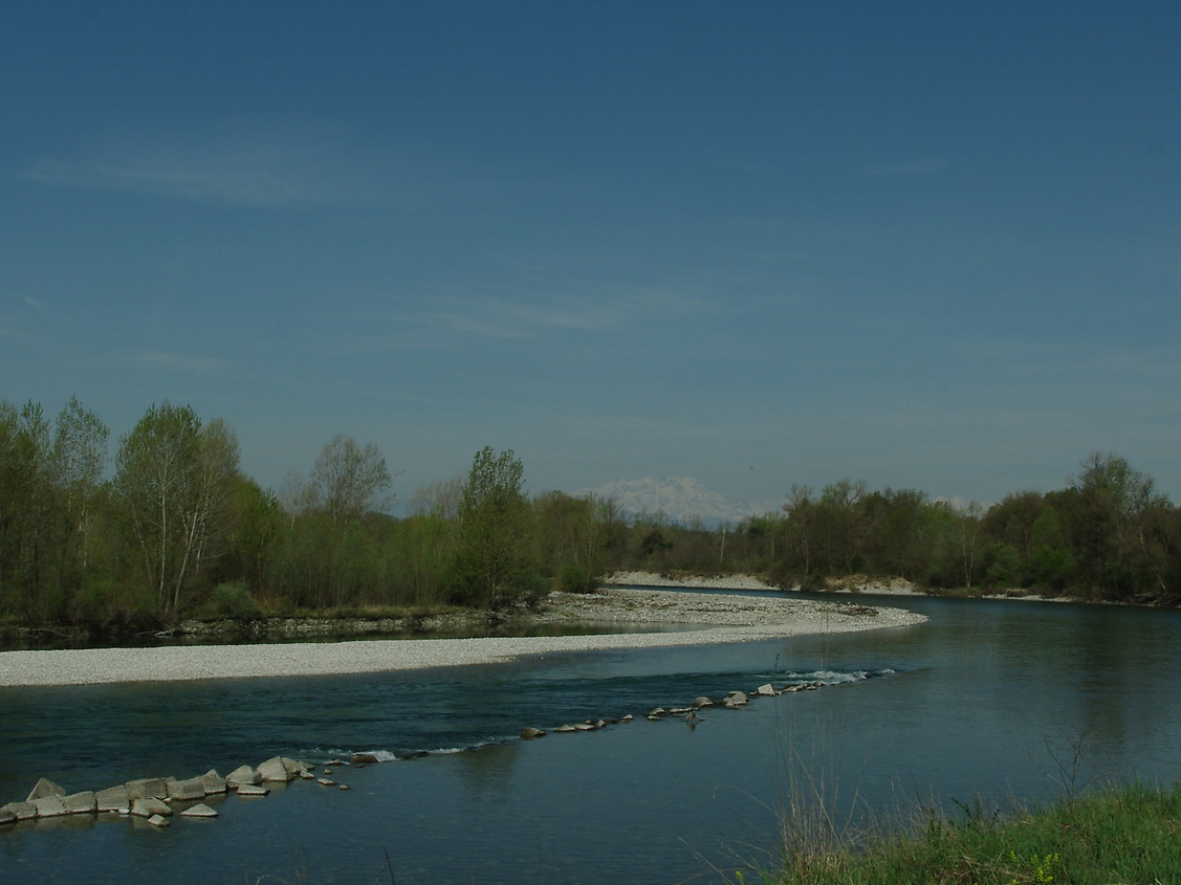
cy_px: 438
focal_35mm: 46
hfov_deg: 41.0
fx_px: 1570
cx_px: 718
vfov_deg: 31.5
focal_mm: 15
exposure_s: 1/180
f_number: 16
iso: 100
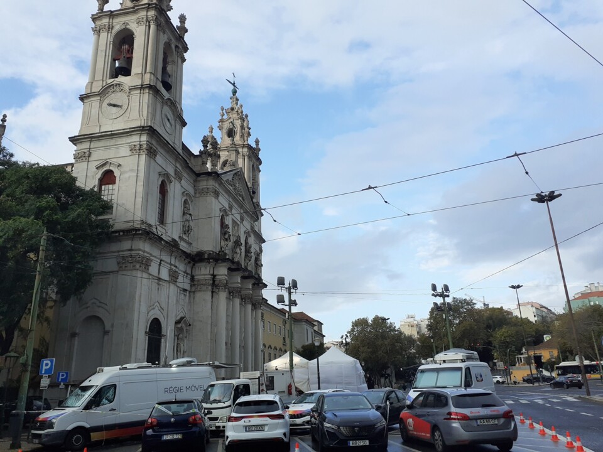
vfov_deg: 51.4
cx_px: 302
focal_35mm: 27
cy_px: 226
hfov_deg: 65.3
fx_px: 470
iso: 40
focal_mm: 3.6
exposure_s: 1/894
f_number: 1.9
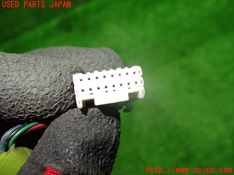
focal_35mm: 30
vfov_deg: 46.8
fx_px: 203
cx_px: 117
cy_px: 88
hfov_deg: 60.0
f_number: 2.3
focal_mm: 5.4
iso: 640
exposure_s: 1/125
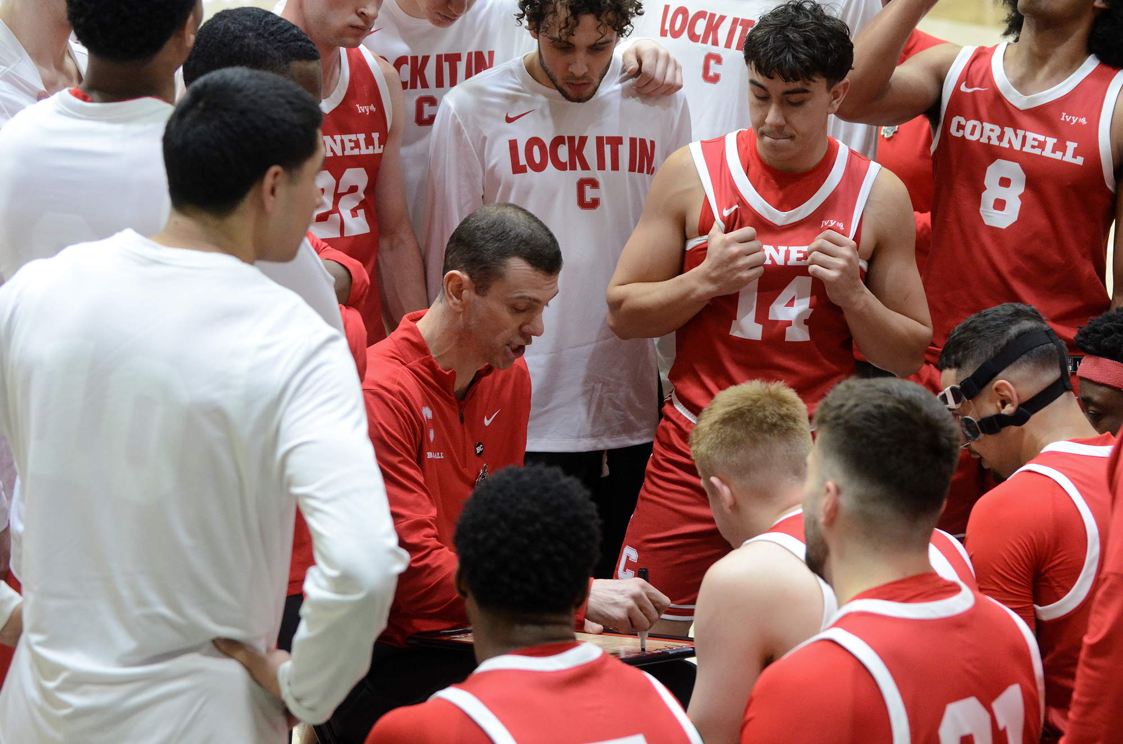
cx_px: 562
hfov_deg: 19.5
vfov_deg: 13.0
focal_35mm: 105
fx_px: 3269
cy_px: 372
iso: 2500
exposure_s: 1/320
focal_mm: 70
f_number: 4.5
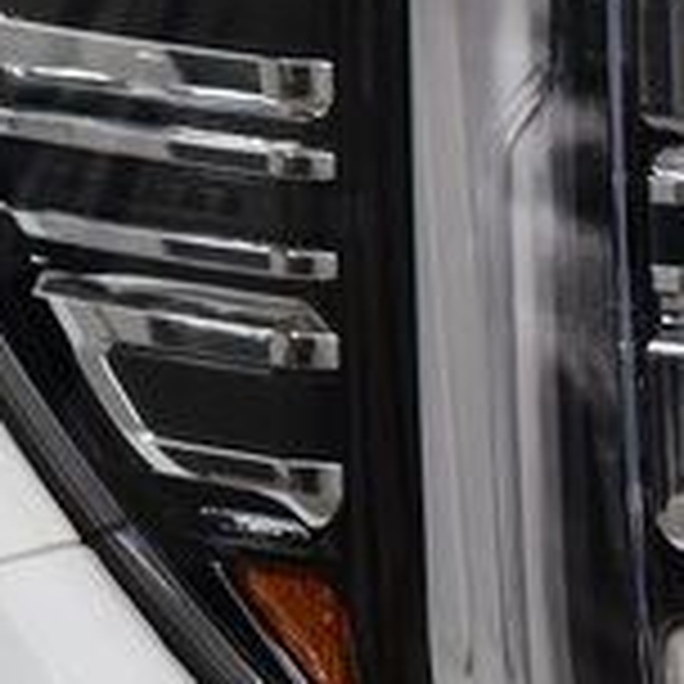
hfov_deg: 4.6
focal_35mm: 377
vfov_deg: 4.6
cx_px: 738
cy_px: 286
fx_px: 8428
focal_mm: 70
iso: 1600
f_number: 5
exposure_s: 1/125
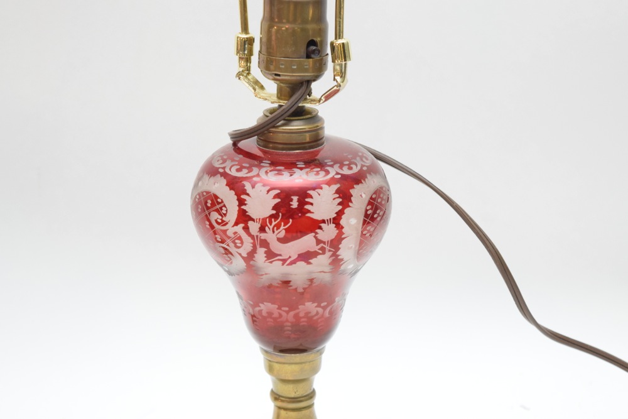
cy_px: 210
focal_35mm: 82
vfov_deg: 16.6
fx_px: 1439
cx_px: 314
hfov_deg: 24.6
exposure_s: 1/60
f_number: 5.6
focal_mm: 55
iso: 1800
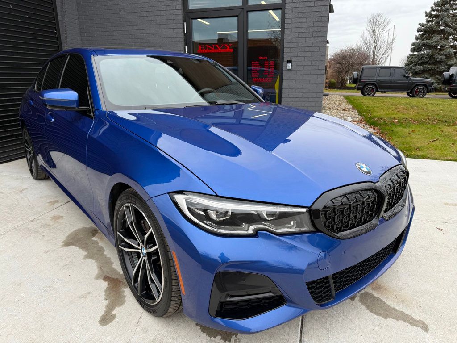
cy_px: 172
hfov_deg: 71.6
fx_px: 317
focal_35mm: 24
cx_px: 228
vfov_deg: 56.8
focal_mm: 6.76
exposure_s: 1/708
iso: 80
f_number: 1.78
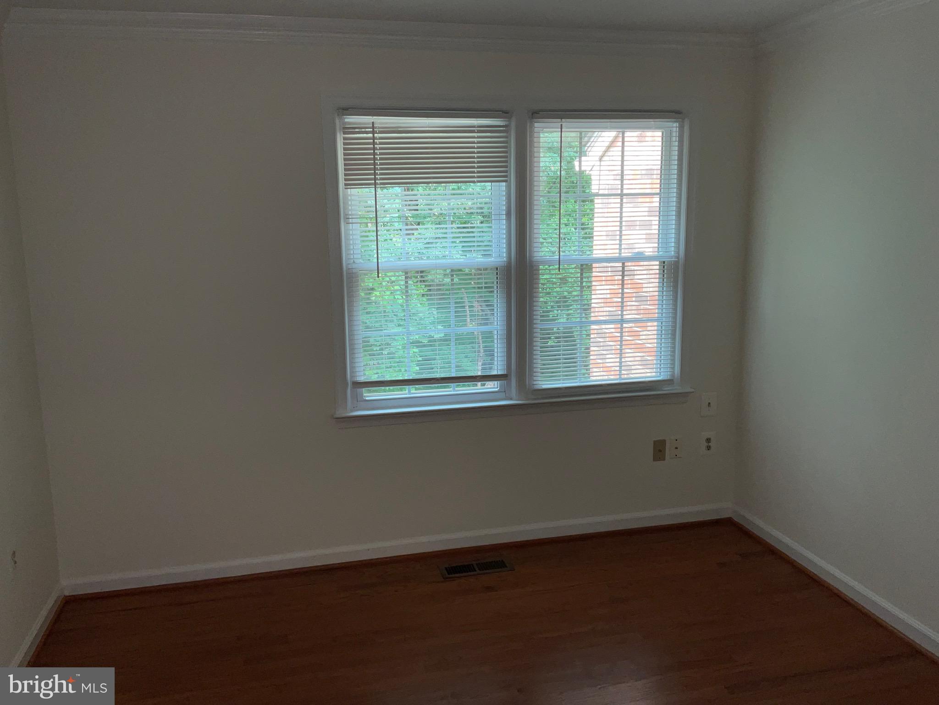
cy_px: 352
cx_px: 470
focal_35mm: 29
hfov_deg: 61.7
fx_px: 787
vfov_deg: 48.2
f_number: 1.8
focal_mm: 3
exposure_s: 1/70
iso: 16
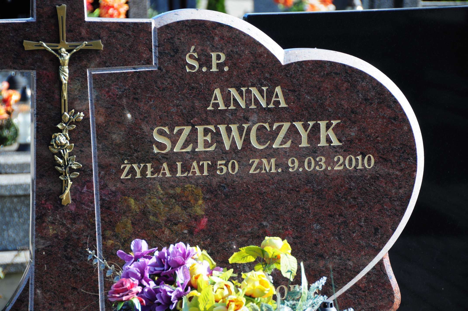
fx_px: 2181
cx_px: 234
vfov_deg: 8.2
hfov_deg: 12.2
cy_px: 156
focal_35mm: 168
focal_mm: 112
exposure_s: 1/400
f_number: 7.1
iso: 320
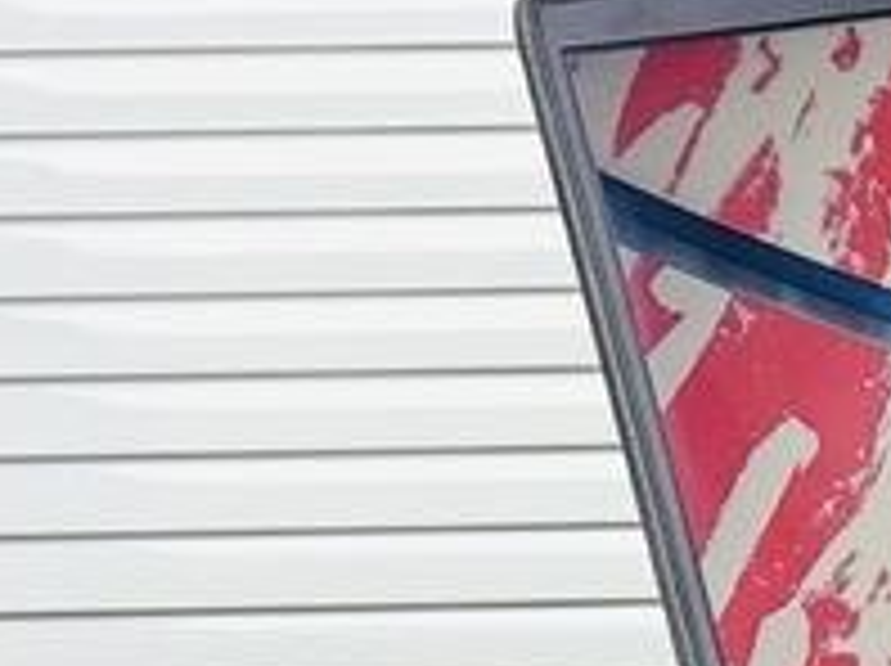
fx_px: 4987
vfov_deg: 7.6
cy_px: 666
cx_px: 1755
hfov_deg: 9.6
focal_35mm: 194
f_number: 1.78
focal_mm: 6.76
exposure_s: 1/100
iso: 50
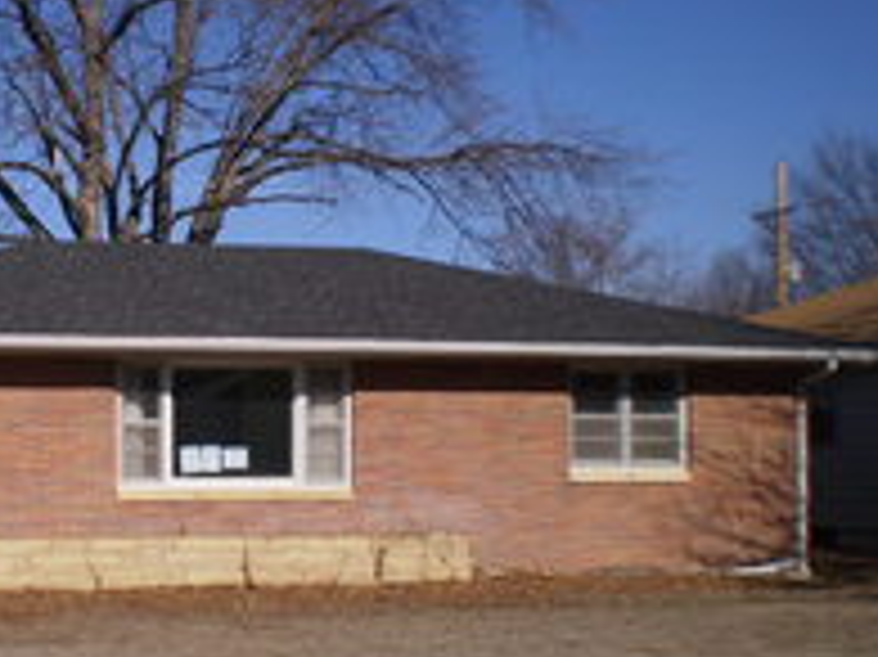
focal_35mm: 64
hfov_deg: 29.2
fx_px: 1622
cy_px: 423
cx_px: 108
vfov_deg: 22.8
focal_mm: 6.3
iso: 64
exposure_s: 1/2000
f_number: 4.6
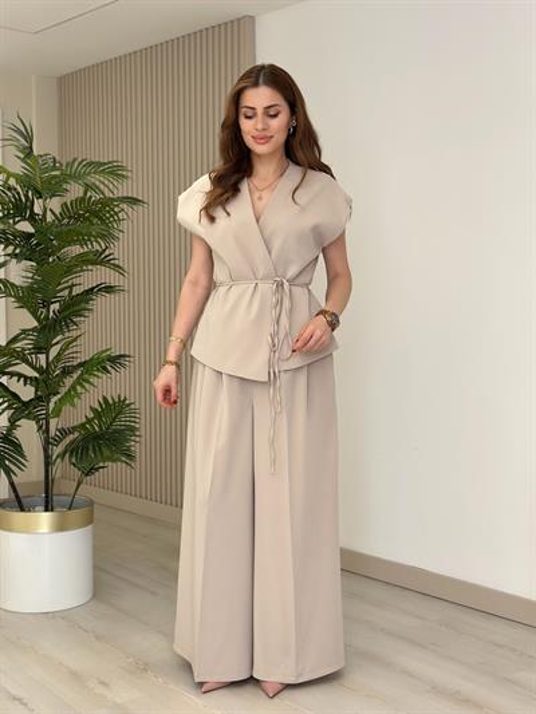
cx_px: 268
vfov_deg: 39.6
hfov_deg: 30.3
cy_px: 357
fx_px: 991
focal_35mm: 48
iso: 80
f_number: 1.78
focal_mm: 6.86
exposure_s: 1/608
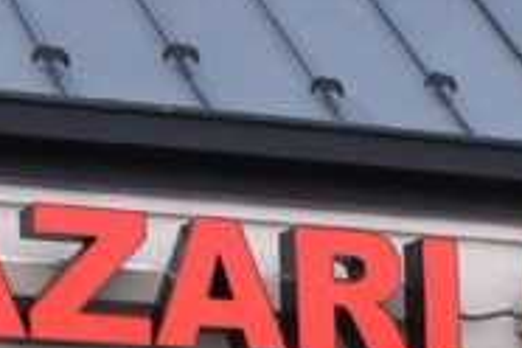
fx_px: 2751
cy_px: 898
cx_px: 738
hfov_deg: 10.5
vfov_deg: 6.8
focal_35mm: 190
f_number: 8
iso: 200
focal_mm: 23
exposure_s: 1/250
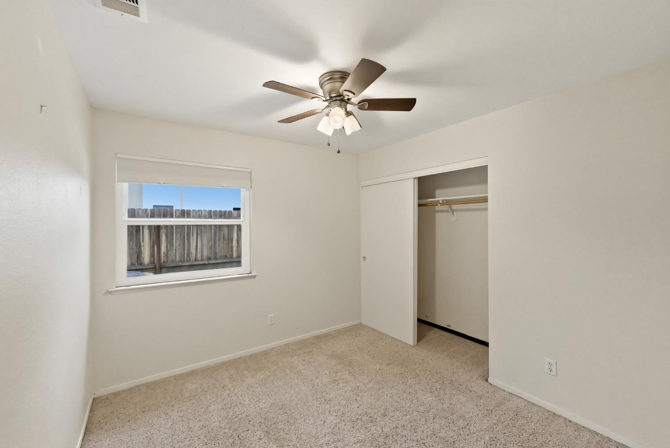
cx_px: 335
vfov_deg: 81.3
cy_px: 224
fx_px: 261
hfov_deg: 104.2
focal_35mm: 14
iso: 3200
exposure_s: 1/160
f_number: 2.8
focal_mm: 14
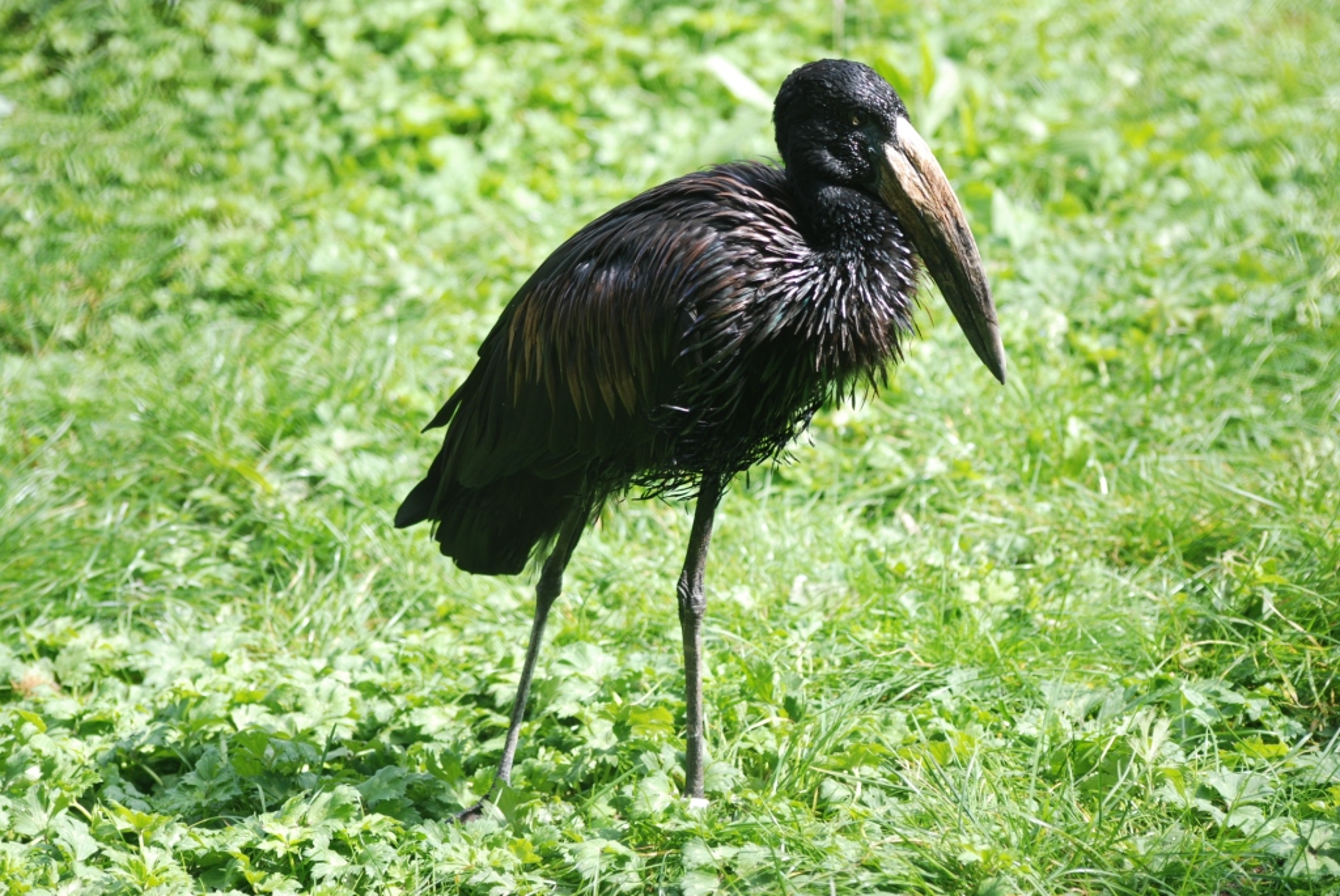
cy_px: 448
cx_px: 670
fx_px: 6707
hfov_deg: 11.4
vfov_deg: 7.6
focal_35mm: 180
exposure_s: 1/250
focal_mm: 120
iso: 200
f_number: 4.2
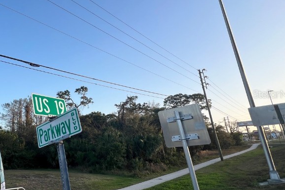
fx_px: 190
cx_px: 47
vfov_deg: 53.2
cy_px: 94
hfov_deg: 65.3
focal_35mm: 24
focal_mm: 1.57
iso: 32
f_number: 1.8
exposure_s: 1/492
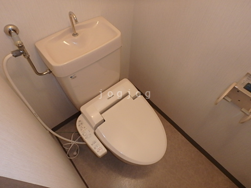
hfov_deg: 79.0
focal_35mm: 21
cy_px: 94
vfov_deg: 63.4
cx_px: 126
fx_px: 152
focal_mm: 3.7
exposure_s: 1/30
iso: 400
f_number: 3.5
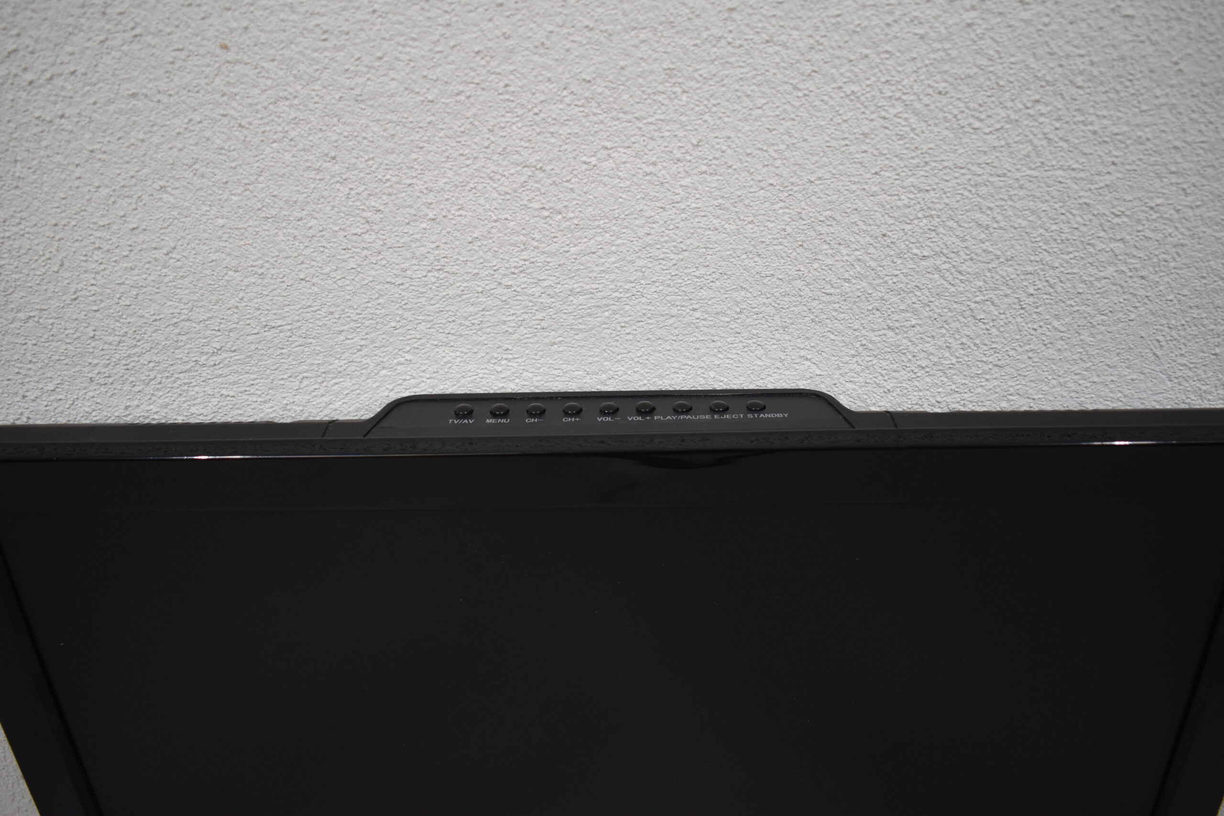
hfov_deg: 55.1
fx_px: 1173
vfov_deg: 38.4
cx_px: 612
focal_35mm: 34
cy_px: 408
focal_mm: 23
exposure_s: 1/250
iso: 560
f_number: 3.8
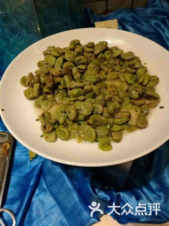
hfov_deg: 51.4
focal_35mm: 27
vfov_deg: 65.3
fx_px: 176
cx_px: 84
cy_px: 113
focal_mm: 4.04
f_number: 2
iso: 400
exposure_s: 1/33.3
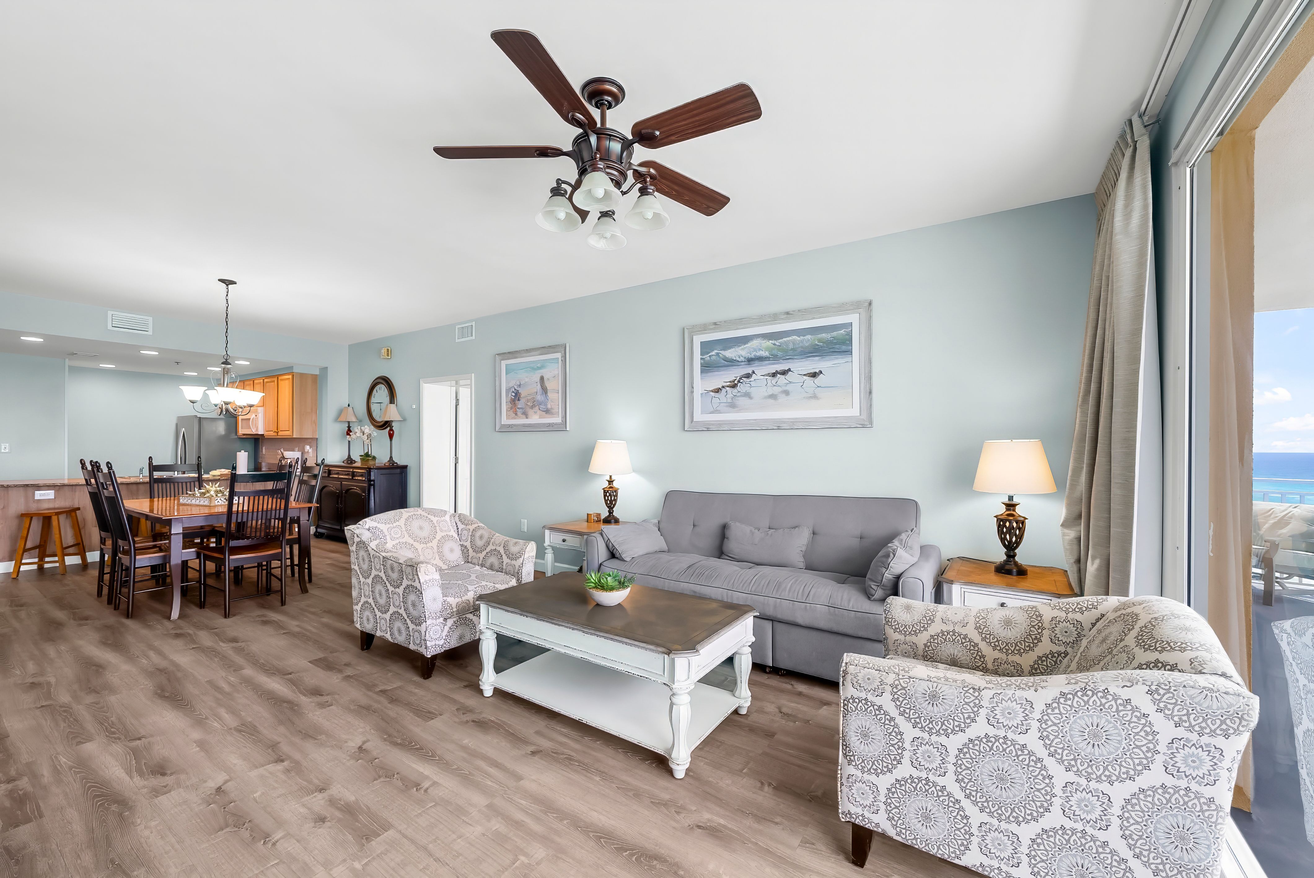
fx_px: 511
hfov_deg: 104.2
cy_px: 439
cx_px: 657
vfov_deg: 81.3
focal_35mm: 14
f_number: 8
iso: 400
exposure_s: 1/13
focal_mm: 14
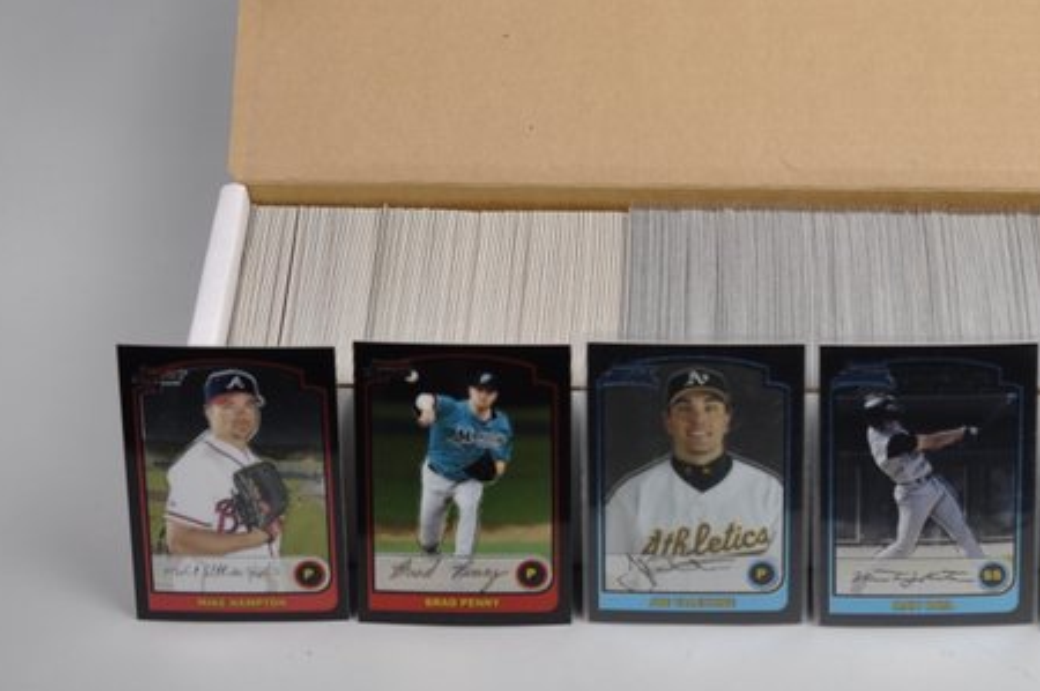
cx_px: 714
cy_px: 211
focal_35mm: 95
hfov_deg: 21.4
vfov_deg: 14.3
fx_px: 2741
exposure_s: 1/80
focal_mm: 40
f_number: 4.5
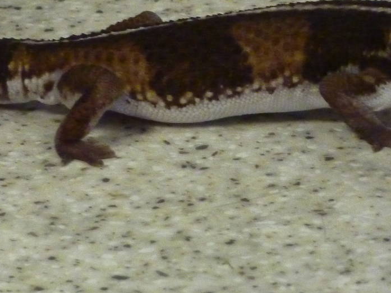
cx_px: 256
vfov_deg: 2.2
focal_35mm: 689
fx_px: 7778
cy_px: 35
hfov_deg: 2.9
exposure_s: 1/30
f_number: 4.9
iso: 800
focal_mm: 49.2
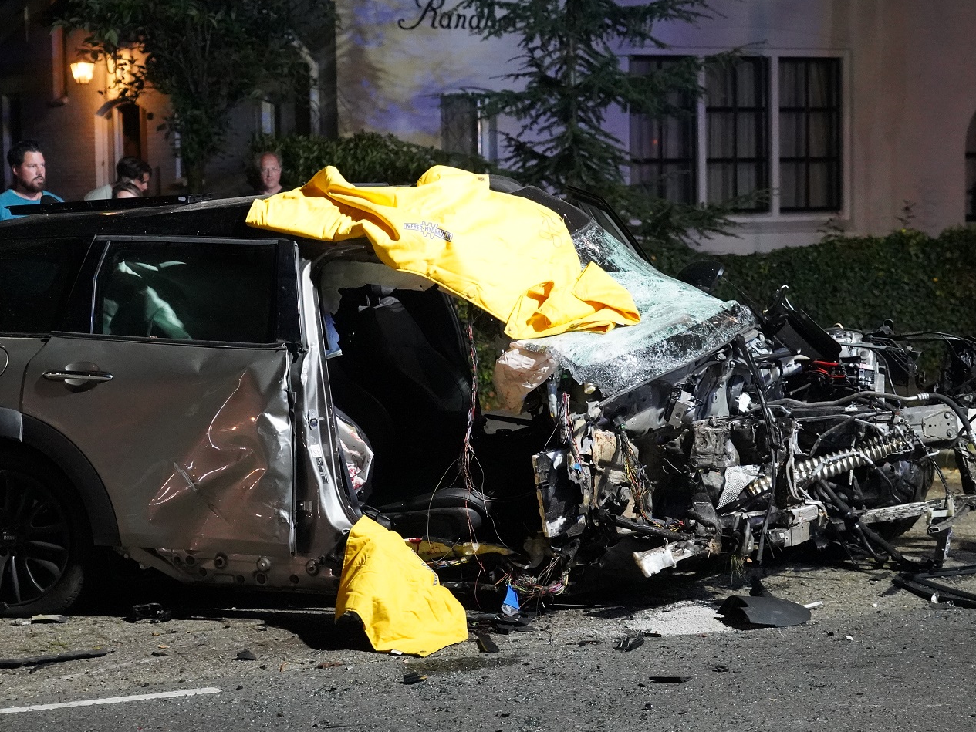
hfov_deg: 22.0
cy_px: 372
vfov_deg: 16.6
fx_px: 2510
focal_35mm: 89
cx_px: 555
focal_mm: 61
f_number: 4
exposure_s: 1/160
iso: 12800
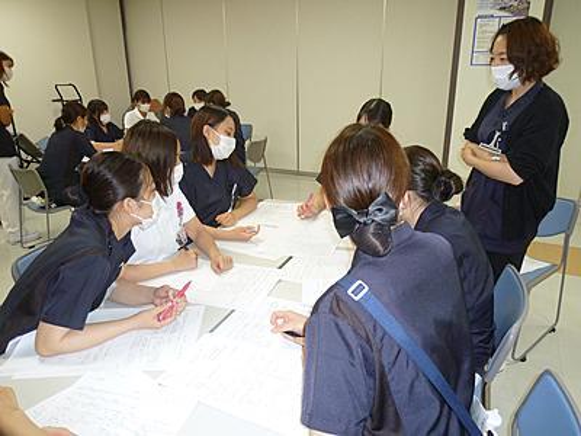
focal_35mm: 24
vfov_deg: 56.8
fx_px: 403
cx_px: 290
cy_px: 218
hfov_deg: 71.6
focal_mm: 4.3
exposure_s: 1/60
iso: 125
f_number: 2.2
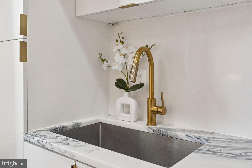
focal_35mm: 32
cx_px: 126
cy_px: 84
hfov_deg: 59.5
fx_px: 221
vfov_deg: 41.7
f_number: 4.5
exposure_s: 1/125
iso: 2000
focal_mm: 31.5
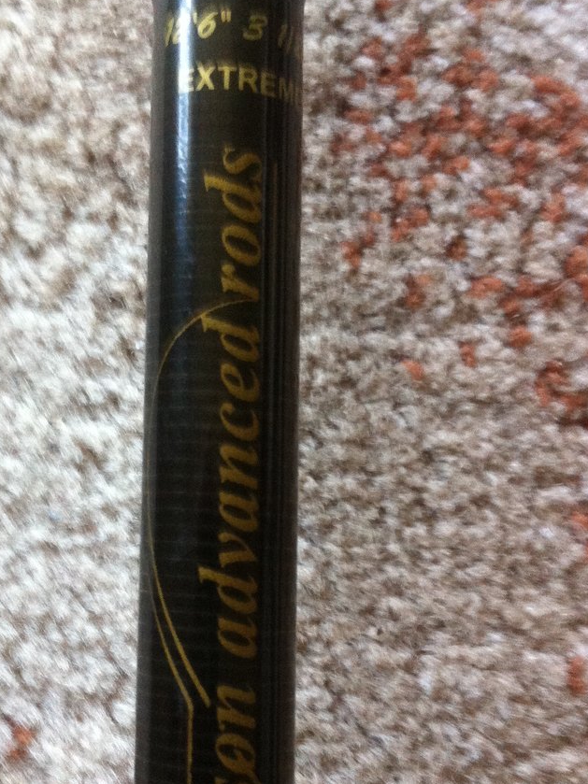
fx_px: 1223
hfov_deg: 26.9
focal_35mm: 54
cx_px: 221
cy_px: 459
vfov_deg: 35.5
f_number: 2.8
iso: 250
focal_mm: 3.85
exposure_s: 1/15
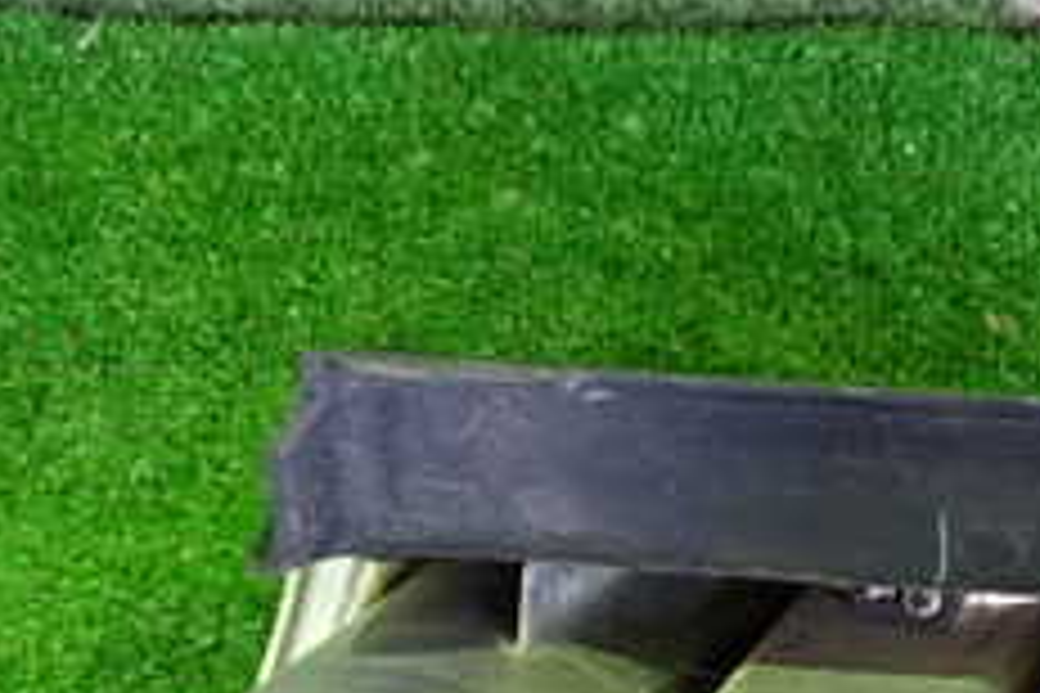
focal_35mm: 81
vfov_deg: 16.1
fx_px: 2340
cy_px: 860
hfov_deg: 24.5
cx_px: 873
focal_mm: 5.4
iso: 800
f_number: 2.3
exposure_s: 1/25
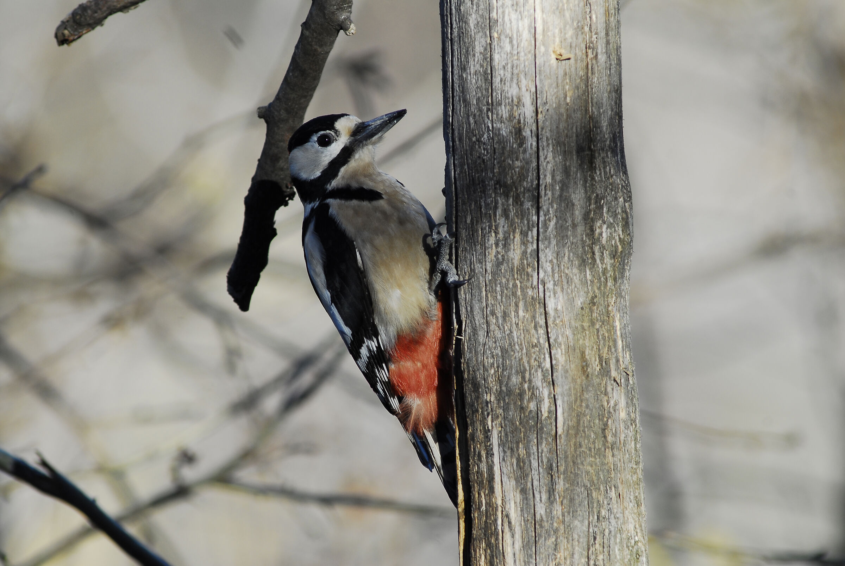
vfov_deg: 2.3
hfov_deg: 3.4
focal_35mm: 600
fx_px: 14101
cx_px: 422
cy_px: 283
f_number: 8
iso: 200
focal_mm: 400
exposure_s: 1/160
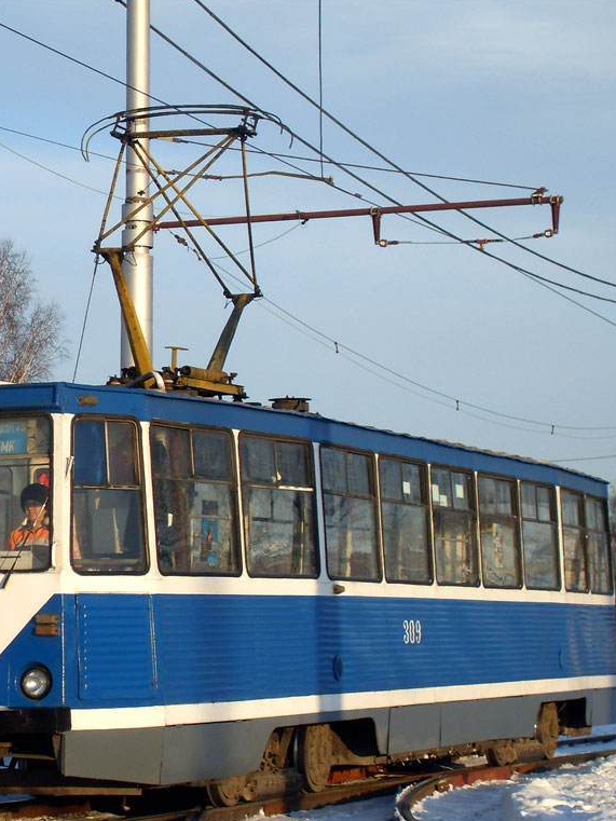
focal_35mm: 113
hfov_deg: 13.1
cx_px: 187
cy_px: 412
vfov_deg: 17.4
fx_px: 2680
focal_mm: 13.5
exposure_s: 1/500
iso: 80
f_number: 4.4
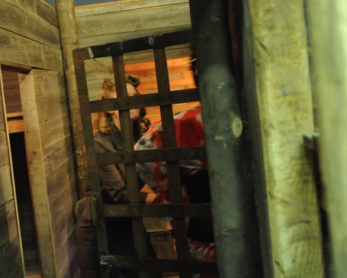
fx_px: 637
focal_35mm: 62
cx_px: 104
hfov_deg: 30.2
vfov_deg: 24.6
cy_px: 123
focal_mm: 35
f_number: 2.8
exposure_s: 1/60
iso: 5000
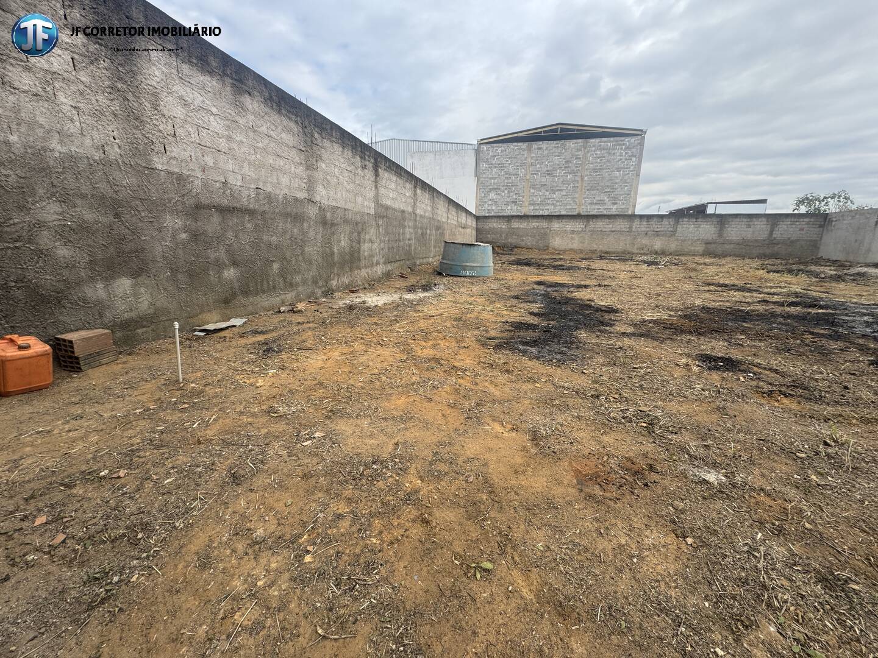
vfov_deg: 85.7
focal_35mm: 14
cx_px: 439
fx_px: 355
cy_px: 329
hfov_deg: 102.1
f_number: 2.2
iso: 40
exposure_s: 1/687
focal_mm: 2.22
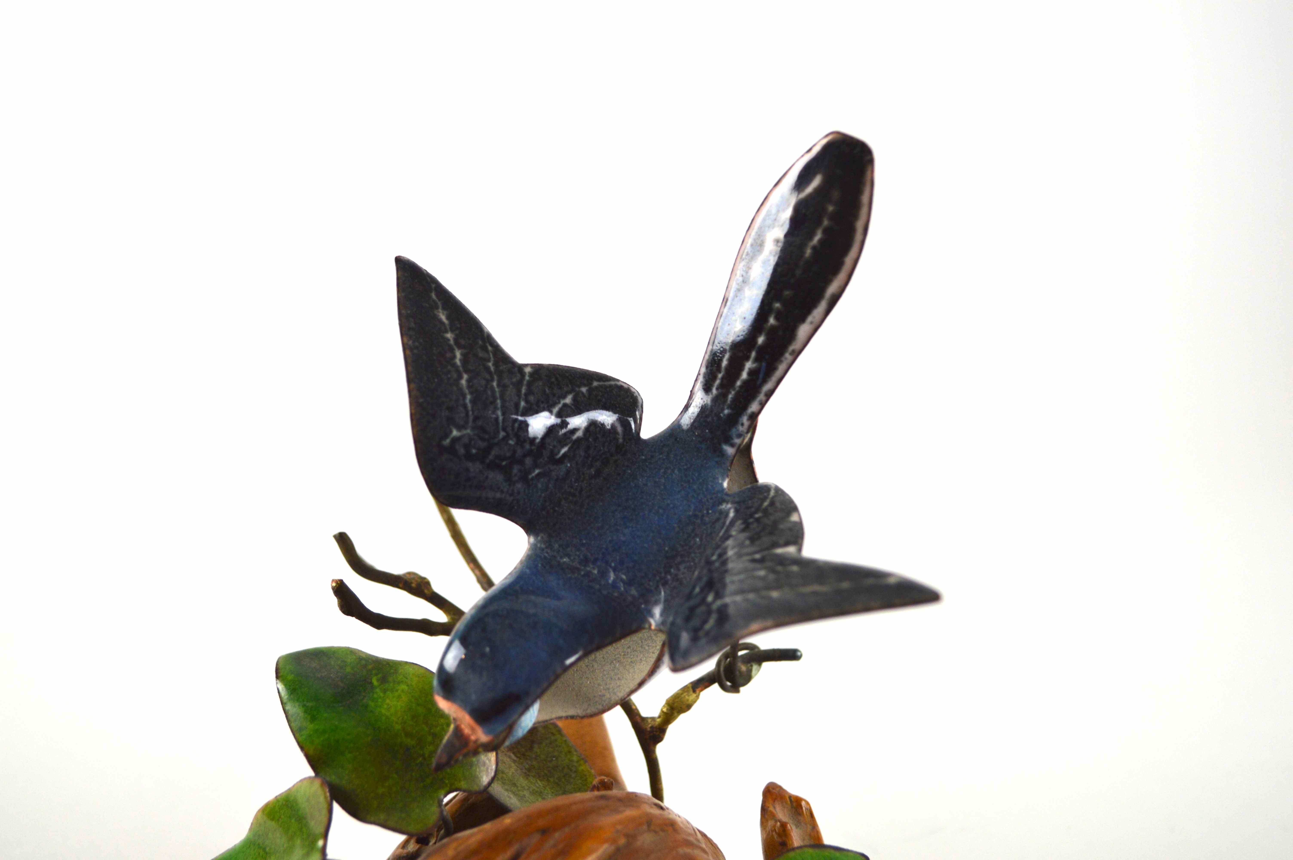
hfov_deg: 43.6
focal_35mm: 45
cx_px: 646
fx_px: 1615
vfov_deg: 29.8
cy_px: 430
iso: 400
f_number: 4.8
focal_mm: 30
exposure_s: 1/100
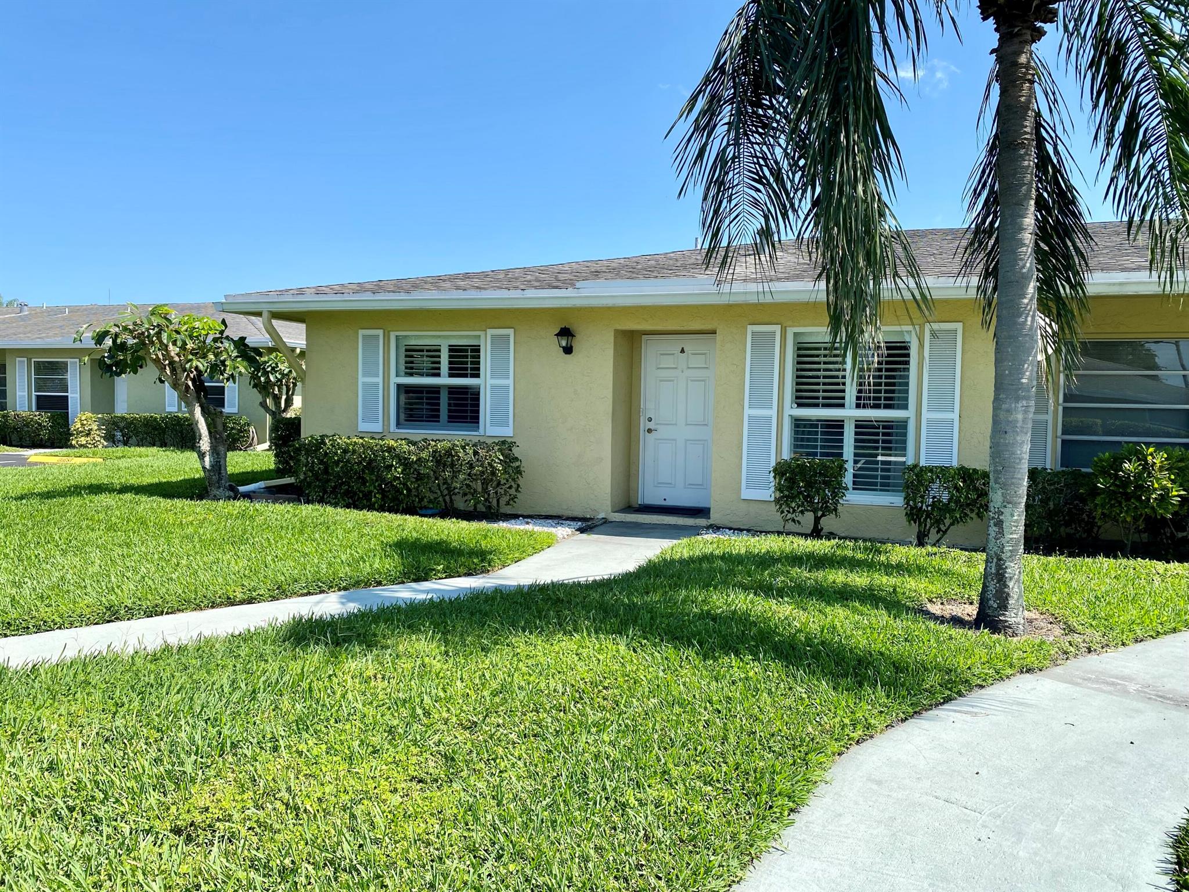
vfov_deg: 53.1
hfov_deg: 67.3
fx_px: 893
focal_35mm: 26
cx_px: 594
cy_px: 446
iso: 32
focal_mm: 4.25
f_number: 1.8
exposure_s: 1/2183
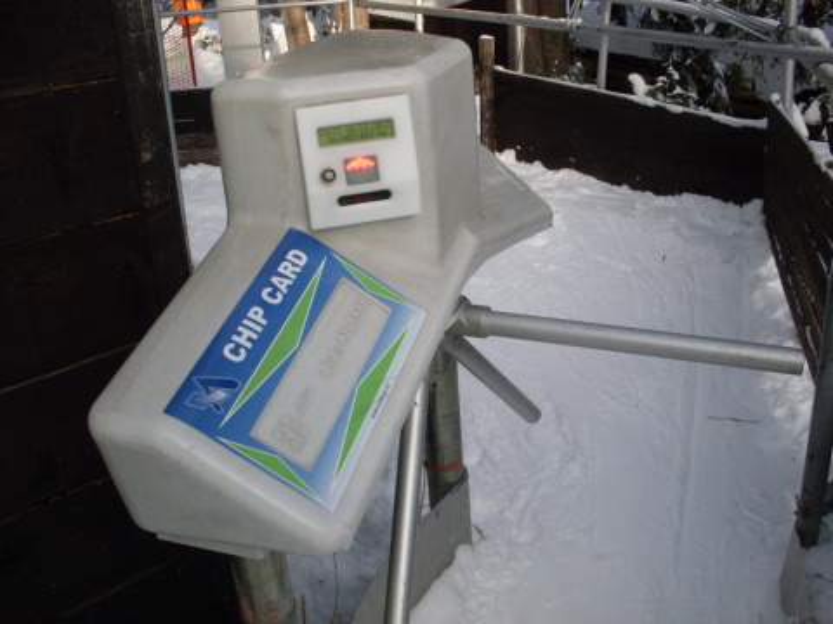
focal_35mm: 38
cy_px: 312
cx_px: 416
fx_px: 914
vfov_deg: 37.7
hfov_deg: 49.0
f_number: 8.4
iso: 80
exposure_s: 1/90
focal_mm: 6.3
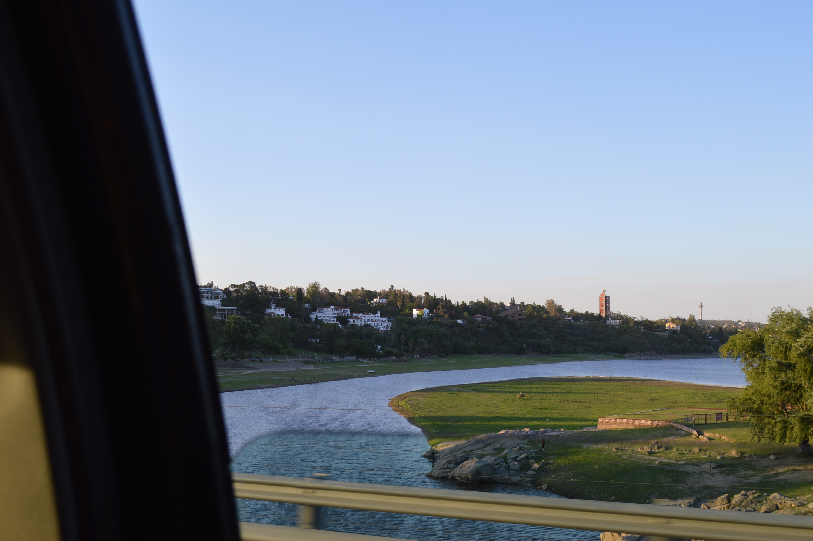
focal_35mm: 42
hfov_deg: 46.4
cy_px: 270
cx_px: 406
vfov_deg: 31.8
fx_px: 948
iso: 100
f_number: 5.6
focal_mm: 28
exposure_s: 1/125
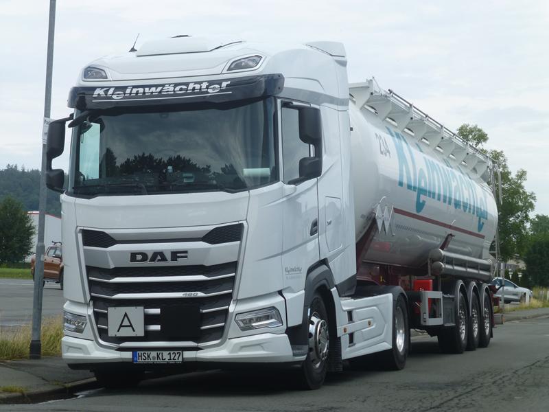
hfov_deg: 21.8
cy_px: 206
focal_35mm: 90
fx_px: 1427
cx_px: 274
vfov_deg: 16.4
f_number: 5.2
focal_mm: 16.1
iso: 100
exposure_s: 1/400
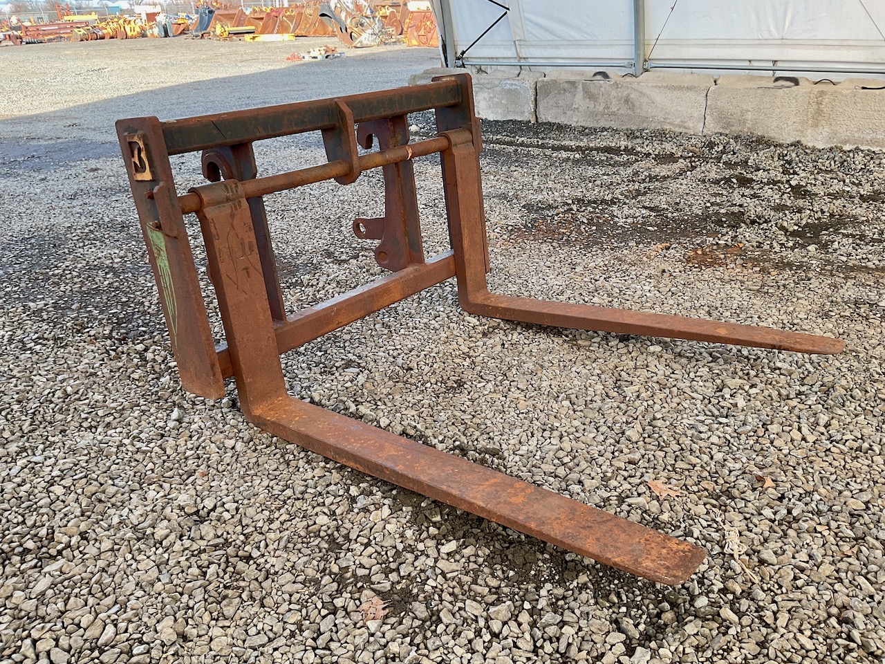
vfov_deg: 48.2
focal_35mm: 29
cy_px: 332
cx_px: 442
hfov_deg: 61.7
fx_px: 741
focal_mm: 3
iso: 25
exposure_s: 1/120
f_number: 1.8
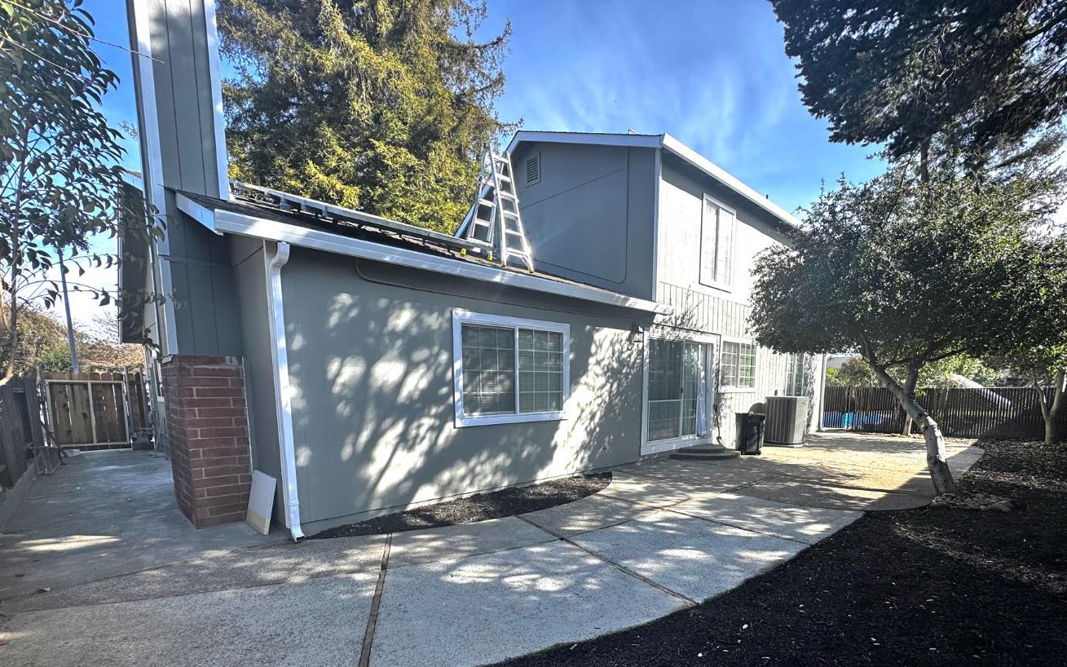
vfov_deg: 65.9
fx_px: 494
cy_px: 454
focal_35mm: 17
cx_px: 575
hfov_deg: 94.2
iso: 40
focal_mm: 2.22
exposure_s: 1/573
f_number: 2.2
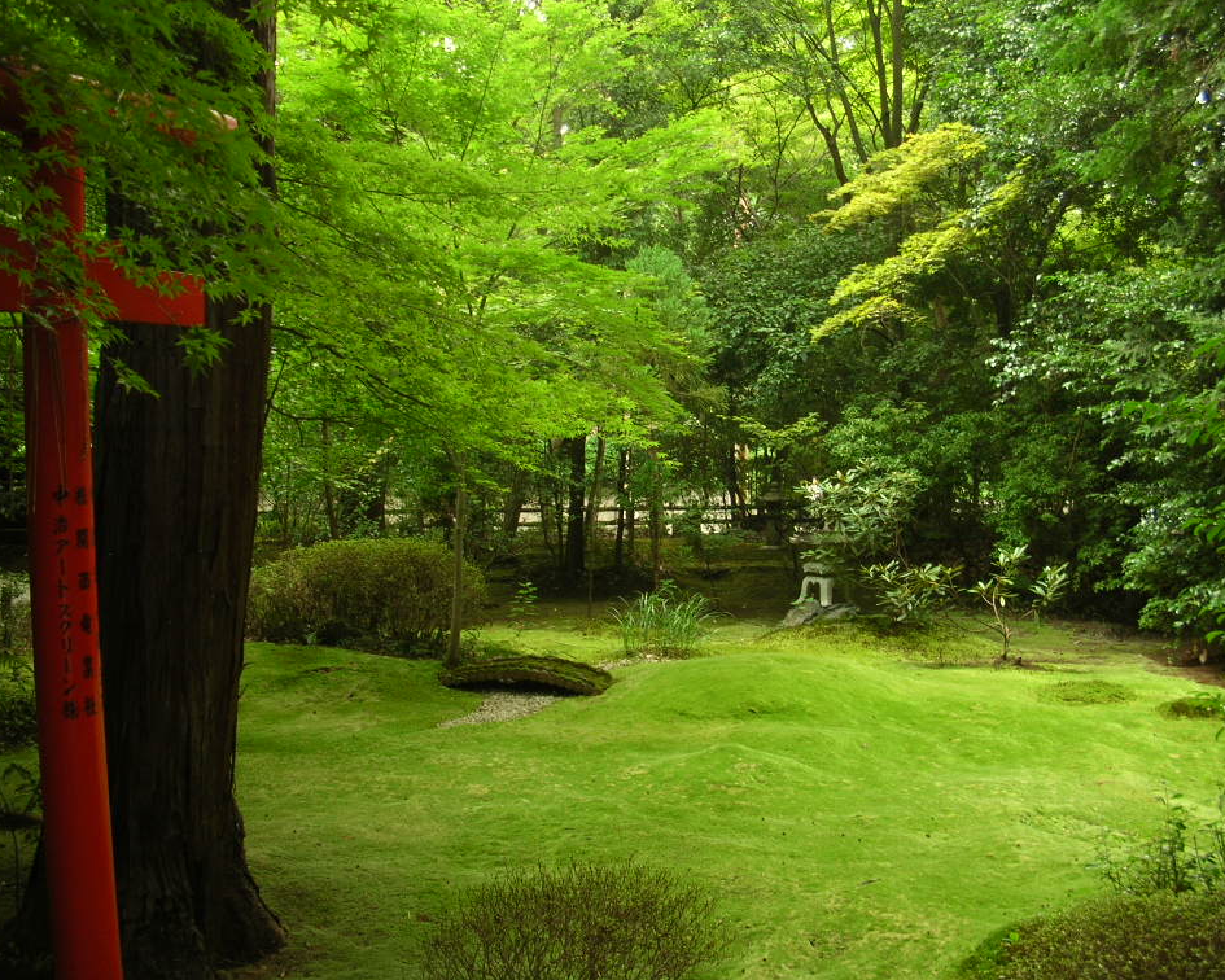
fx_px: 1341
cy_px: 494
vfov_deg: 40.1
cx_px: 627
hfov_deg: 49.1
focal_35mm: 37
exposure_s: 1/12.5
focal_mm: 5.8
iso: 50
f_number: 2.8
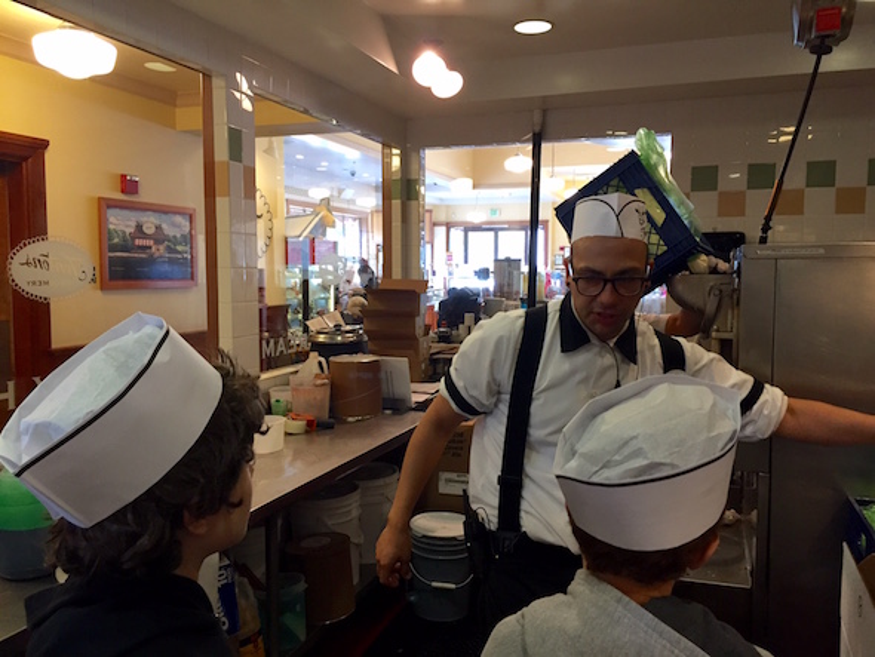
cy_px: 328
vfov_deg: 48.3
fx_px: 733
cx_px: 438
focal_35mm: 29
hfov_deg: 61.6
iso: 100
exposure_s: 1/30
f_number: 2.2
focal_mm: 4.15
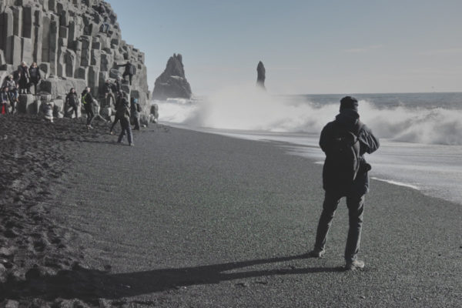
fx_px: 449
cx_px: 231
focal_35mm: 35
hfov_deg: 54.4
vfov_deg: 37.9
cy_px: 154
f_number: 5.6
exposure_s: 1/640
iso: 100
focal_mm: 23.6
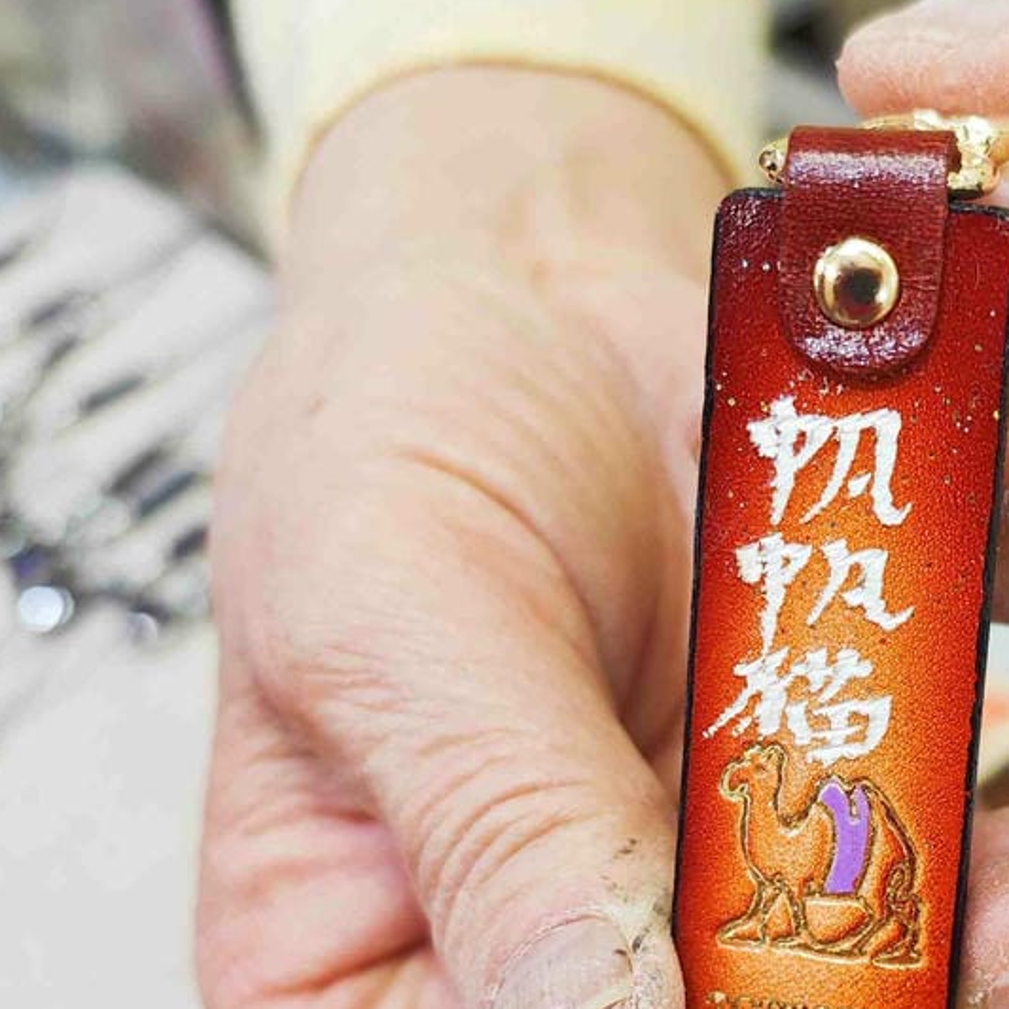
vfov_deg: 27.8
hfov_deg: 27.1
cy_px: 744
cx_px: 914
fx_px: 2012
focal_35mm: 61
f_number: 2
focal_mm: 8.72
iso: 320
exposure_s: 1/120
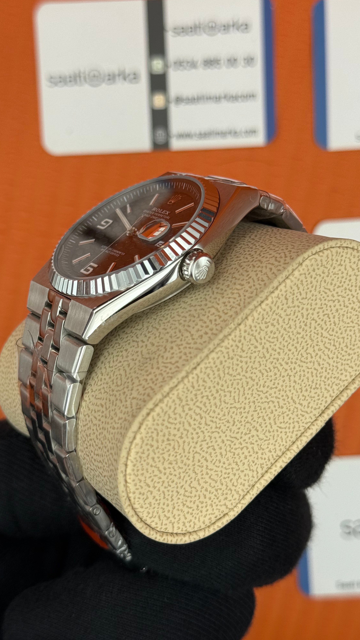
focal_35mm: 53
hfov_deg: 22.6
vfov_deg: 39.2
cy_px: 321
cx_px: 162
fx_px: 899
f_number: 1.78
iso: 64
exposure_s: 1/810
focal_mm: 6.76
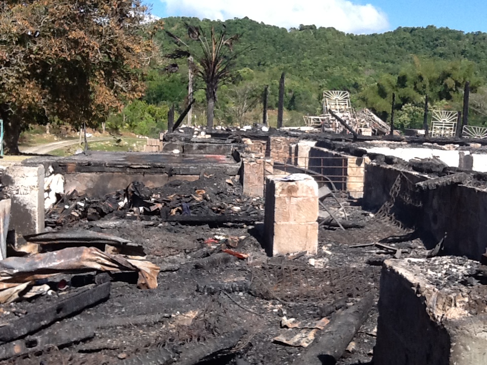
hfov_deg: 42.9
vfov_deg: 32.9
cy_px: 182
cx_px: 244
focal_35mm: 44
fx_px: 619
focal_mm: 2.03
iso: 40
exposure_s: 1/891
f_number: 2.4
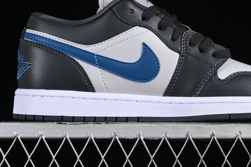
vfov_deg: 10.8
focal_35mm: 127
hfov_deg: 16.1
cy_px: 37
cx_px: 162
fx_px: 885
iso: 160
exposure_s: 1/80
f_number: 7.1
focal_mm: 50
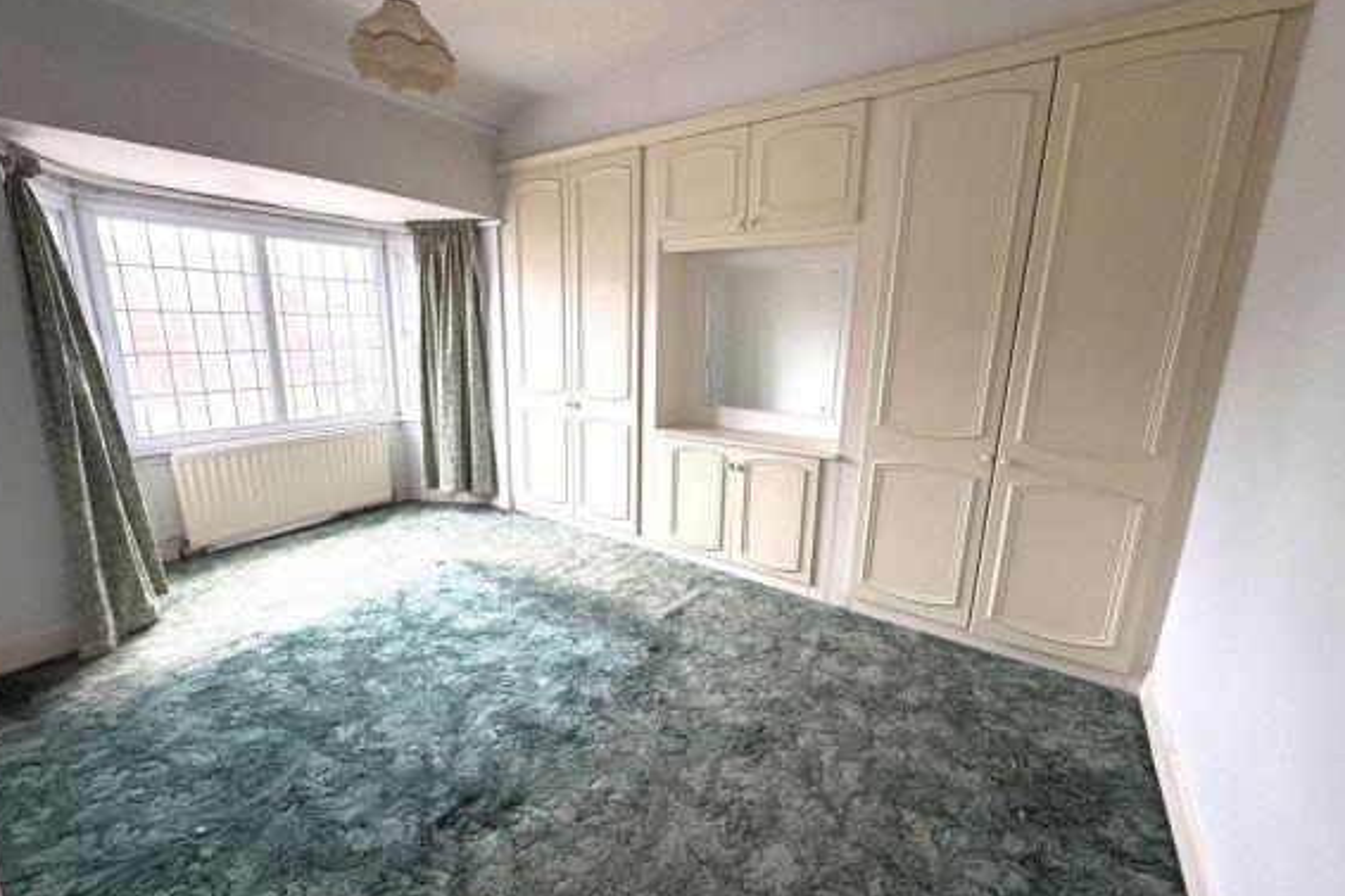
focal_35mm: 15
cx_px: 657
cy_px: 450
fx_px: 560
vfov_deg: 77.3
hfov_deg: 100.4
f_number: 2.2
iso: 250
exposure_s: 1/84
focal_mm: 2.22
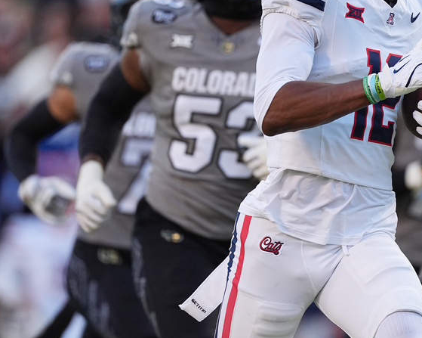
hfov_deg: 1.9
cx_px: 258
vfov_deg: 1.5
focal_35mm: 1032
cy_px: 110
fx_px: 12887
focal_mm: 600
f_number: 4
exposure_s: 1/2000
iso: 2000
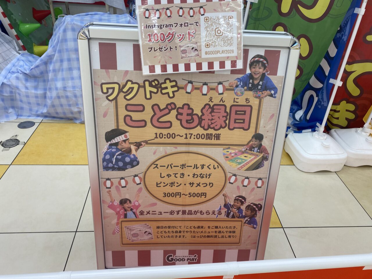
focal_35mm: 26
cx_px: 186
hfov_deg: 67.3
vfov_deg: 53.1
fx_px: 279
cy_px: 140
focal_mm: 4.25
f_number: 1.8
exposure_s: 1/90
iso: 64
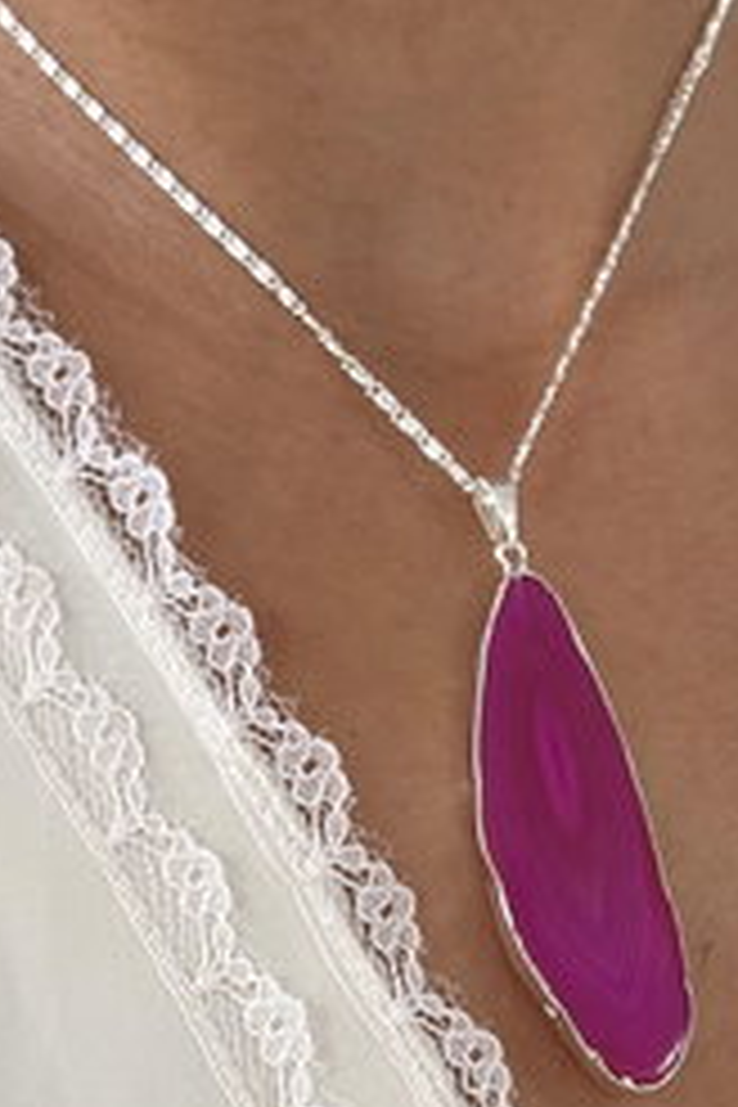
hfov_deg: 12.6
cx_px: 576
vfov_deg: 18.8
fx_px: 3321
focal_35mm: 108
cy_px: 862
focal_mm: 6.76
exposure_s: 1/120
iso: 100
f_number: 1.78
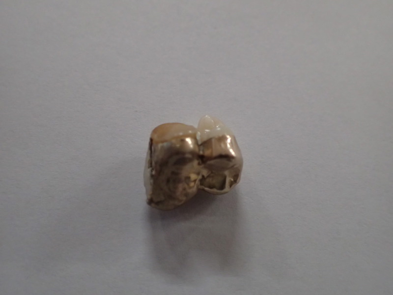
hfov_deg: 60.0
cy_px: 148
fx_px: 341
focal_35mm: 30
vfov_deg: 46.8
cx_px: 196
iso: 800
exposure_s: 1/80
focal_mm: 5.5
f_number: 2.3
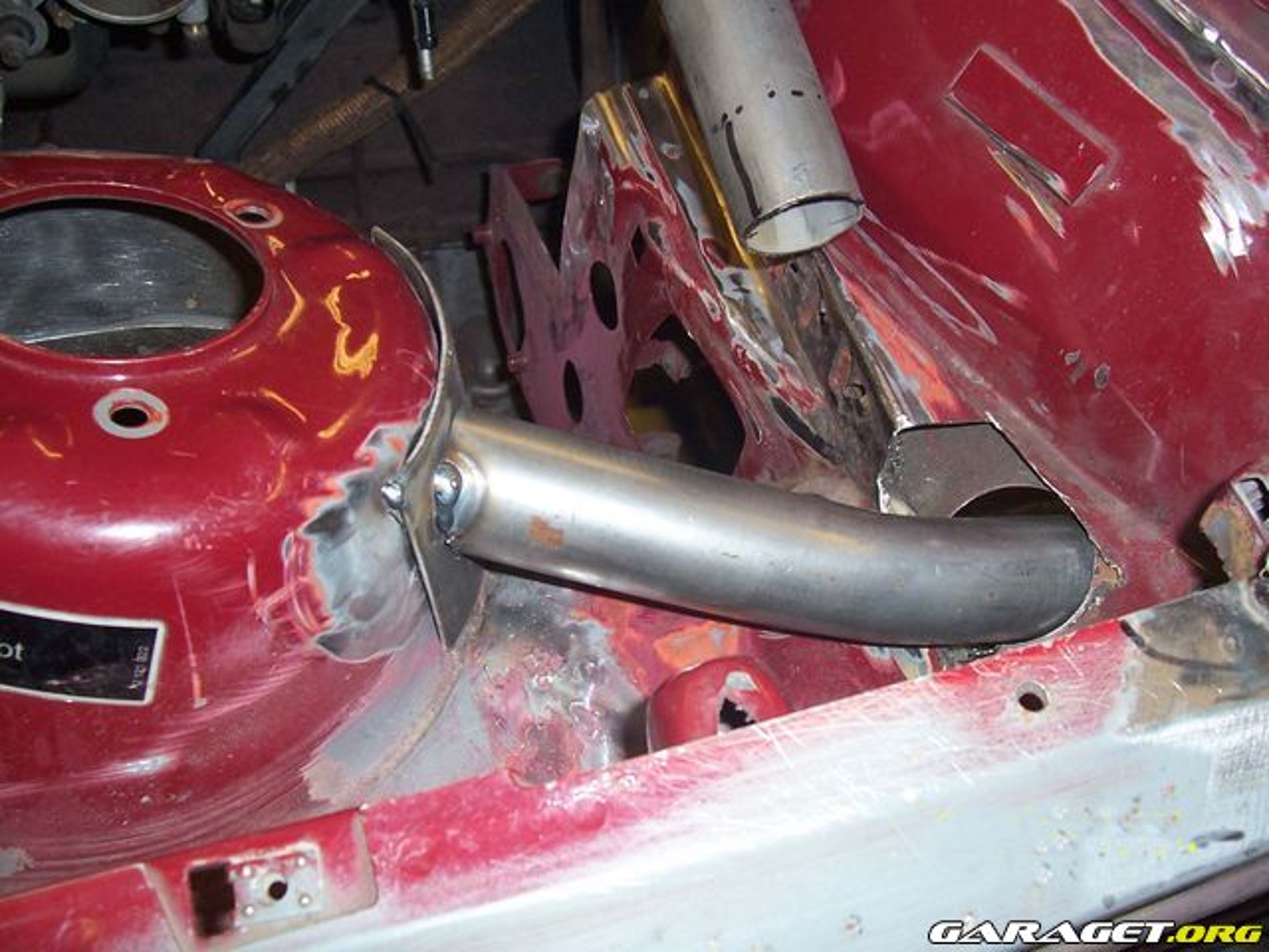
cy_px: 476
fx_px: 1246
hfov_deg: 54.0
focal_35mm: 34
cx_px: 634
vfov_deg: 41.8
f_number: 2.7
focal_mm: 5.6
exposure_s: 1/60
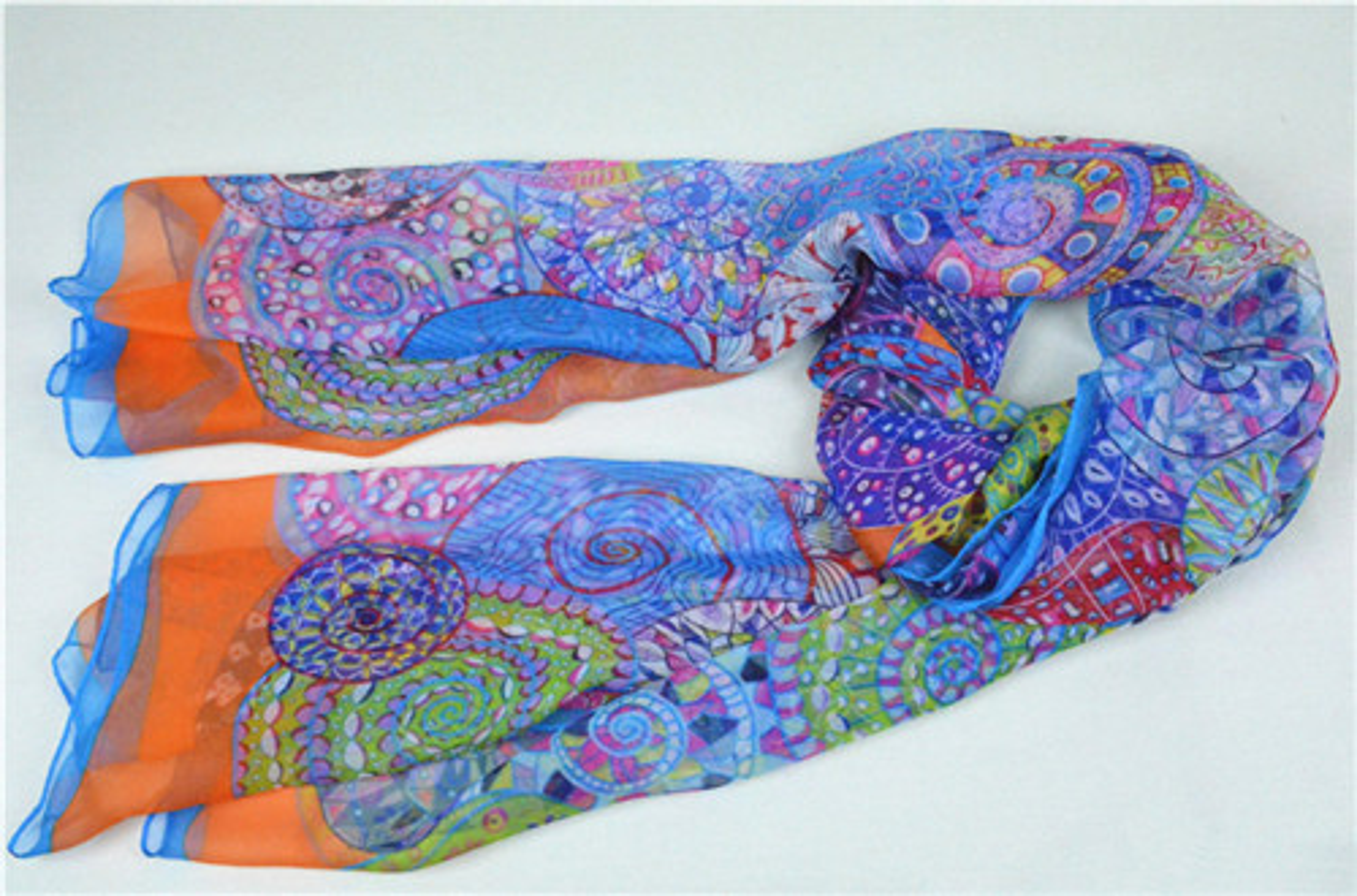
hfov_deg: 48.1
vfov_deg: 32.8
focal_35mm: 40
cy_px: 448
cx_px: 678
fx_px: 1522
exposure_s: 1/500
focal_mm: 27
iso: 6400
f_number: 11
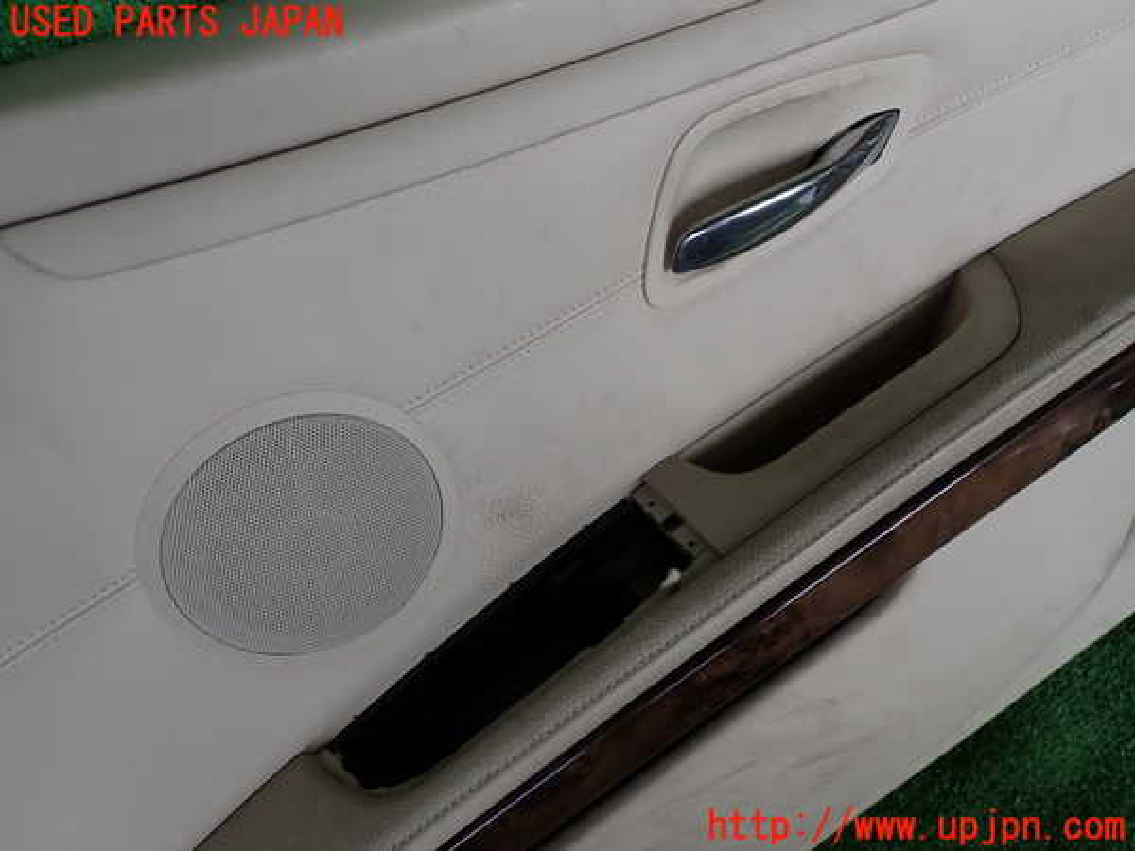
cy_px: 426
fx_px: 820
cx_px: 568
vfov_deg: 54.9
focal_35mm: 25
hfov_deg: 69.4
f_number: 2.8
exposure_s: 1/200
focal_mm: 4.5
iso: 100
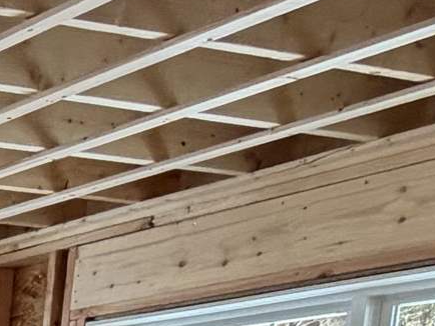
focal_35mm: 99
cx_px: -594
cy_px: 688
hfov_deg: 14.1
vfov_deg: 12.7
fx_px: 1245
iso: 125
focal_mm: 2.22
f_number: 2.2
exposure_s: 1/121
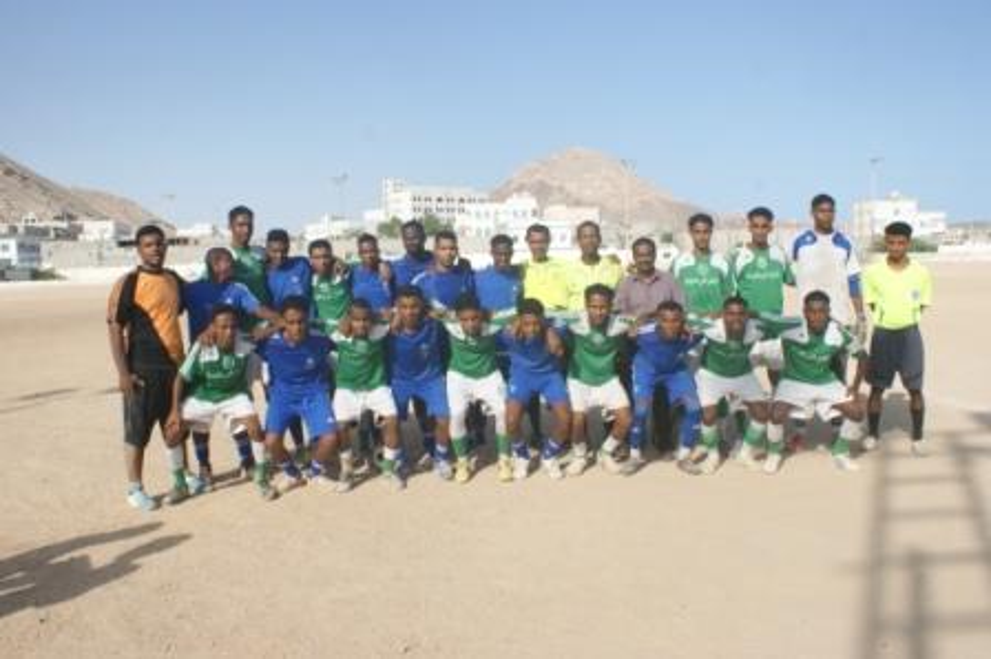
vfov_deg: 43.5
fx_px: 825
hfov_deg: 62.0
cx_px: 496
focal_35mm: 30
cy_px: 330
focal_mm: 20
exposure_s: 1/160
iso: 100
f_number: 10
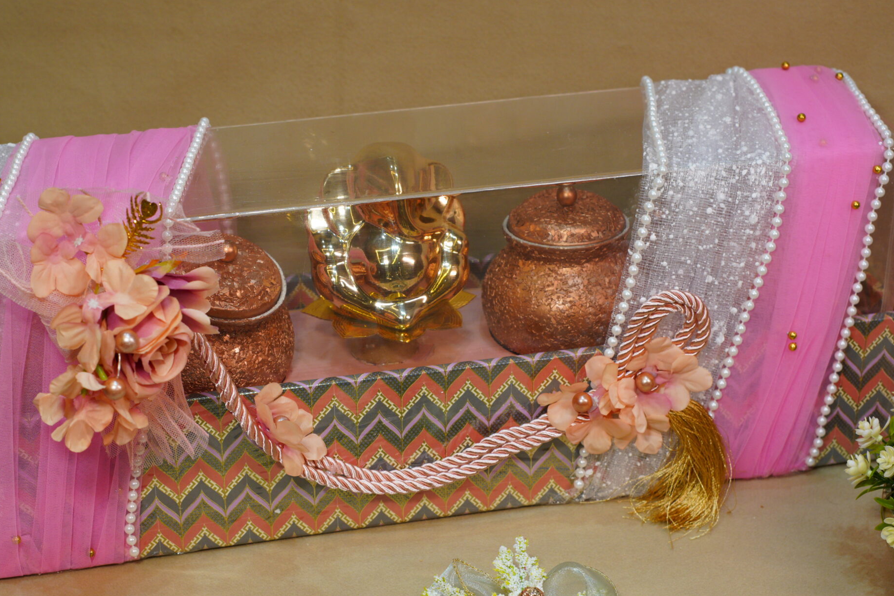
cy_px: 334
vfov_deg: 19.4
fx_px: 1738
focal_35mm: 70
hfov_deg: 28.8
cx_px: 371
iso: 800
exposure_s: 1/200
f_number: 5
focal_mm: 50
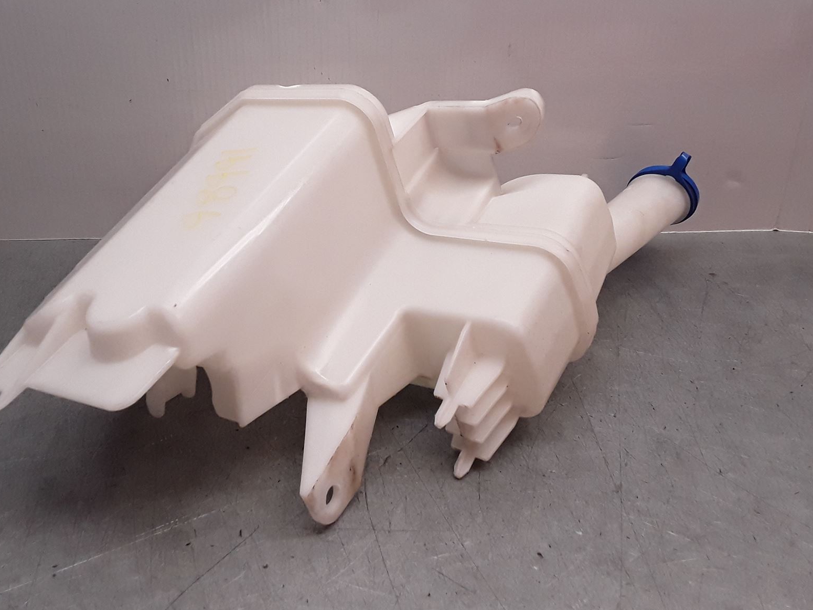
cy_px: 232
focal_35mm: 37
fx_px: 869
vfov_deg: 38.4
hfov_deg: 50.1
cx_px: 363
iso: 100
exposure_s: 1/243
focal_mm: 2.91
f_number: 1.9
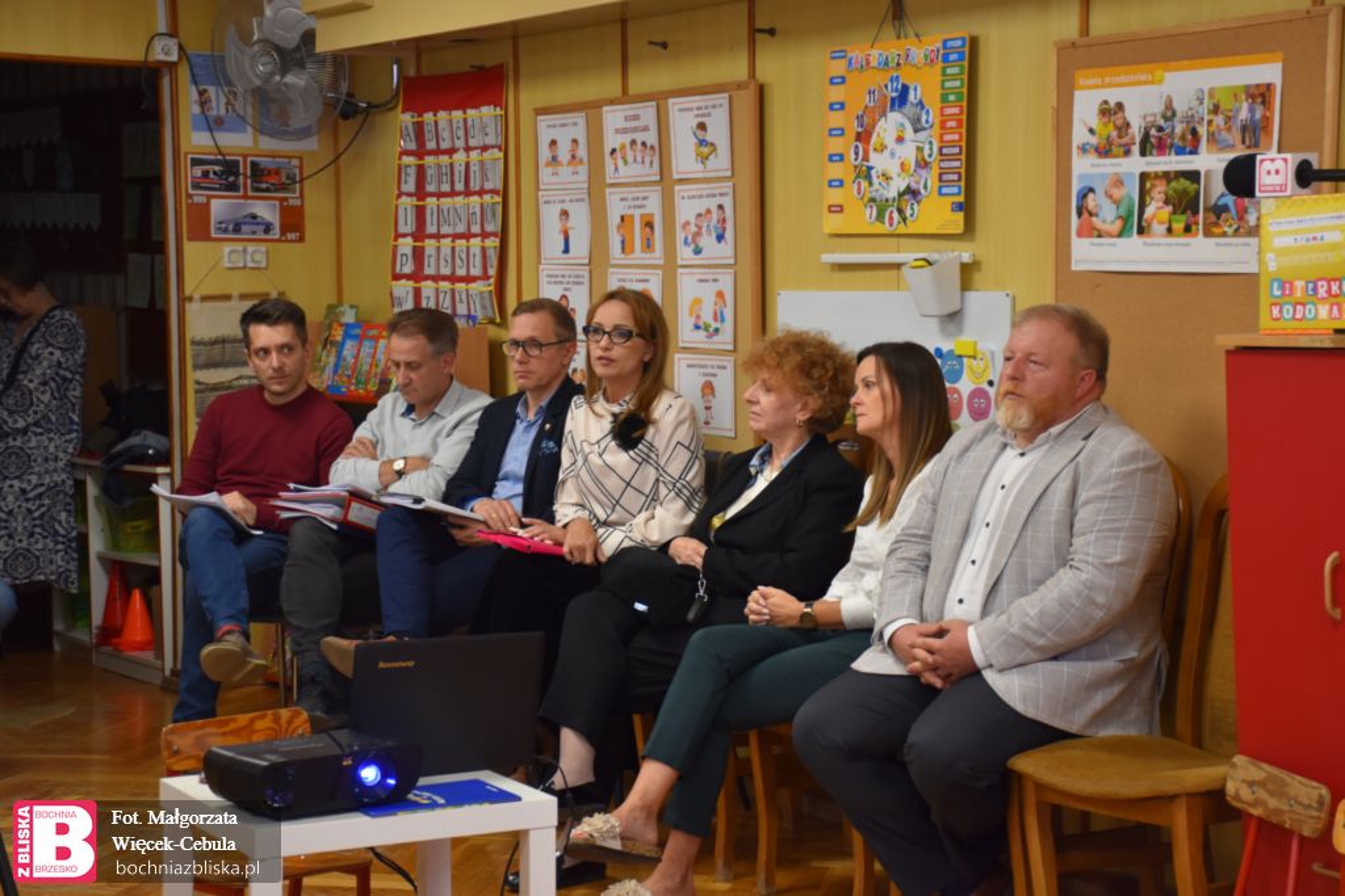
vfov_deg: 18.9
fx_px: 2690
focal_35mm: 72
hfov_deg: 28.1
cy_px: 448
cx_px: 672
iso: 640
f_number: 4.5
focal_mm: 48
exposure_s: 1/60
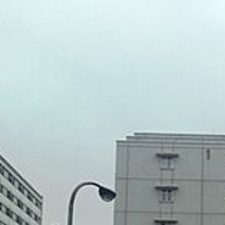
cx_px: 206
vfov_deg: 18.7
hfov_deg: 19.1
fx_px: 654
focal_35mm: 89
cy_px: 254
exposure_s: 1/398
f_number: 2.4
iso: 50
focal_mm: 4.12
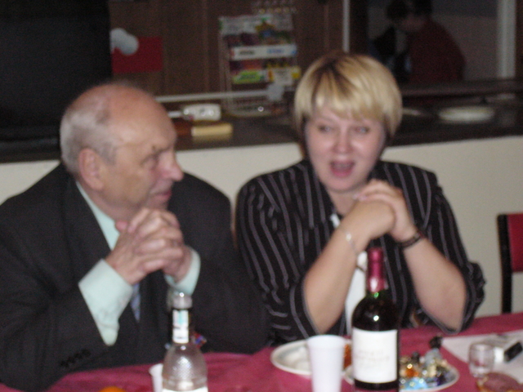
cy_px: 196
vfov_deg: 17.2
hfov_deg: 22.8
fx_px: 1299
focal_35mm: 86
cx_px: 262
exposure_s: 1/60
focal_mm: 14.3
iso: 400
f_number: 4.6
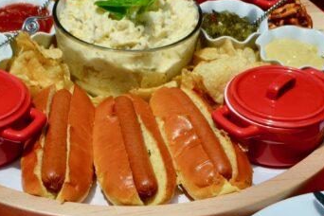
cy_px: 140
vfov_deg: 12.0
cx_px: 106
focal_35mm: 114
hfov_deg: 17.9
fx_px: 1026
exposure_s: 1/320
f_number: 9
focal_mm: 26
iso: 100
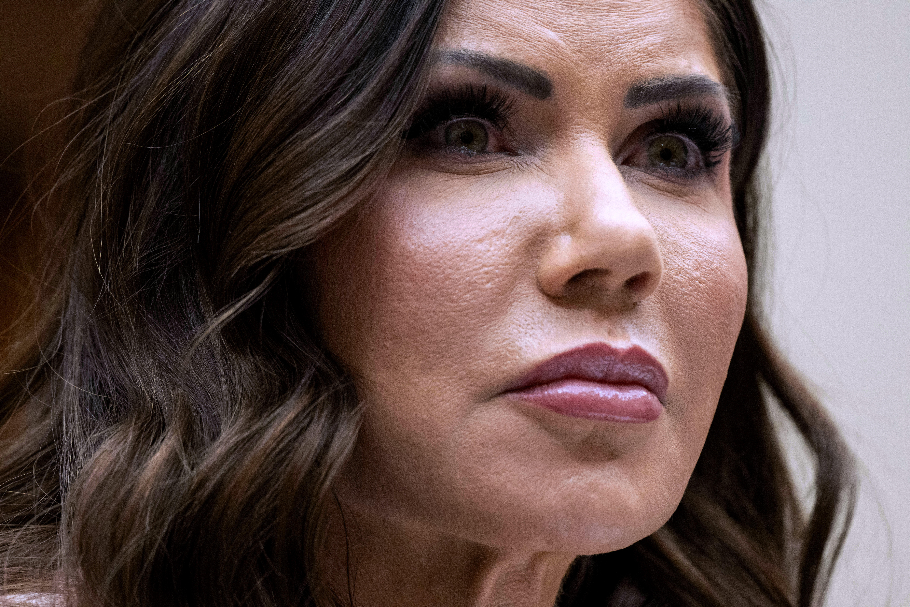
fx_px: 14407
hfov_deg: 3.6
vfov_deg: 2.4
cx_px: 455
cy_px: 304
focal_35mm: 570
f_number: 6.3
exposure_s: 1/250
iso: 5000
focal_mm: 570
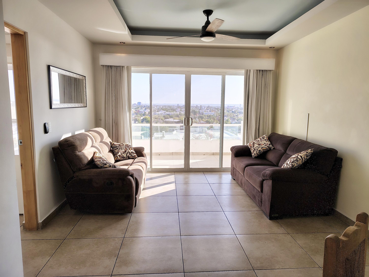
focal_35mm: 24
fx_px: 256
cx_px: 184
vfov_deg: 56.8
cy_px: 138
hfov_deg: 71.6
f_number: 1.8
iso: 100
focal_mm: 5.56
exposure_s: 1/254
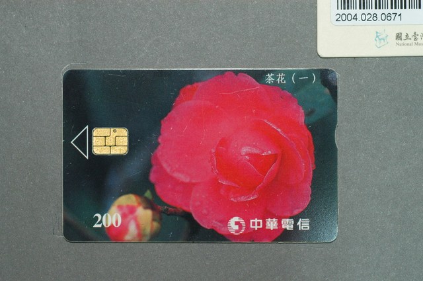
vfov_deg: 15.1
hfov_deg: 22.6
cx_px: 212
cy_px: 140
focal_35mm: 90
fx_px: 1056
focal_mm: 60
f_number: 6.3
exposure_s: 1/20
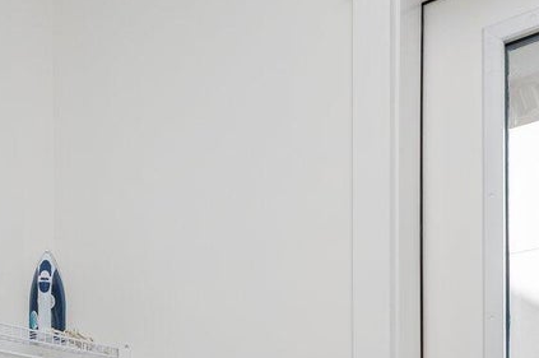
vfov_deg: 23.0
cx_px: 198
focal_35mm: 51
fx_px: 763
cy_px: 484
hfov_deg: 38.6
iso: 100
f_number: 9
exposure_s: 1/30
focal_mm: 14
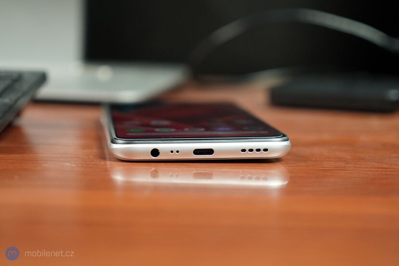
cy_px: 133
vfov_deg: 19.5
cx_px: 200
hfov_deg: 28.8
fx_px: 776
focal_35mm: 70
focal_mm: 70
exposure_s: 1/160
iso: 3200
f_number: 4.5
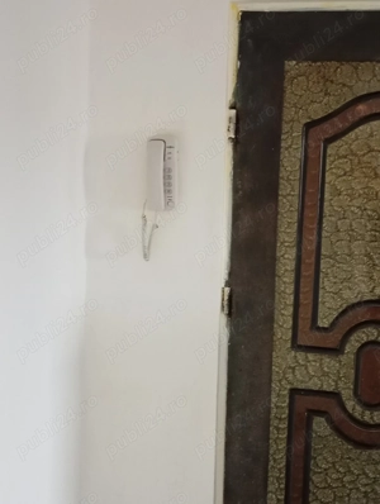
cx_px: 190
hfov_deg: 26.2
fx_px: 817
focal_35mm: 56
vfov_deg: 34.3
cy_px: 252
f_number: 1.8
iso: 2737
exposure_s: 1/25
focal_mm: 4.22
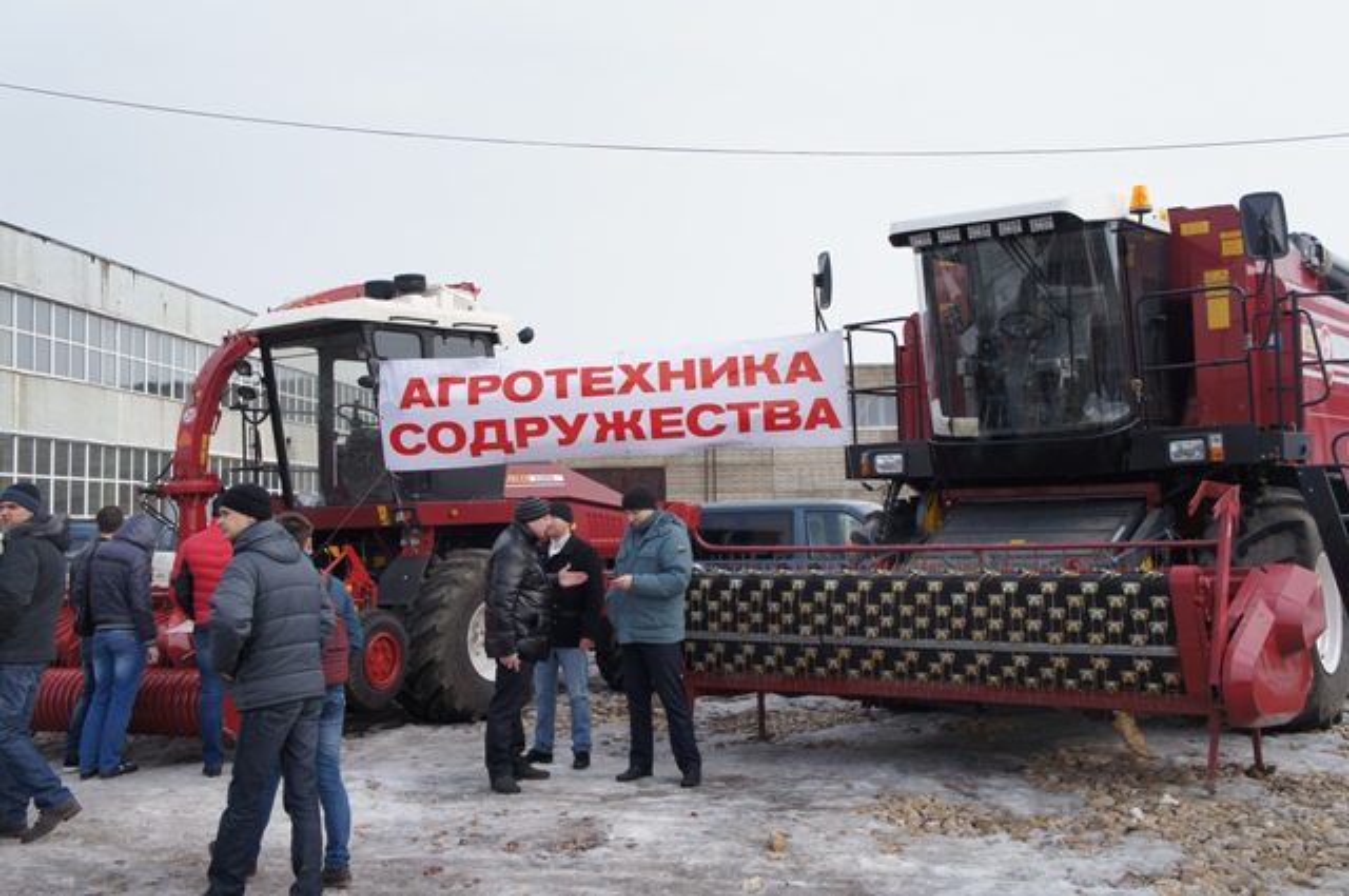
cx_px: 674
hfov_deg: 49.6
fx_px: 1460
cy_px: 448
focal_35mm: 39
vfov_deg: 34.1
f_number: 6.3
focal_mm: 26
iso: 200
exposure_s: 1/400
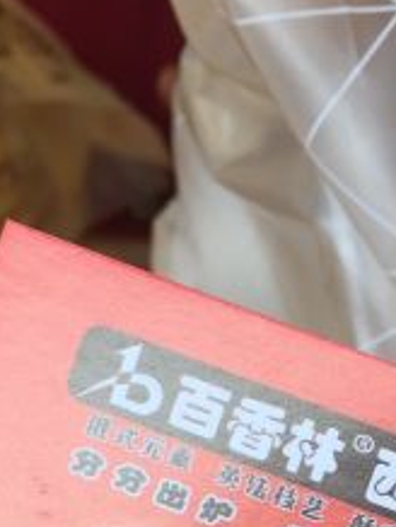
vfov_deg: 19.6
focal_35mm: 93
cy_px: 665
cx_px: 315
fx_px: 1416
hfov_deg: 15.8
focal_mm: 4.15
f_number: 2.2
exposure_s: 1/100
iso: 32
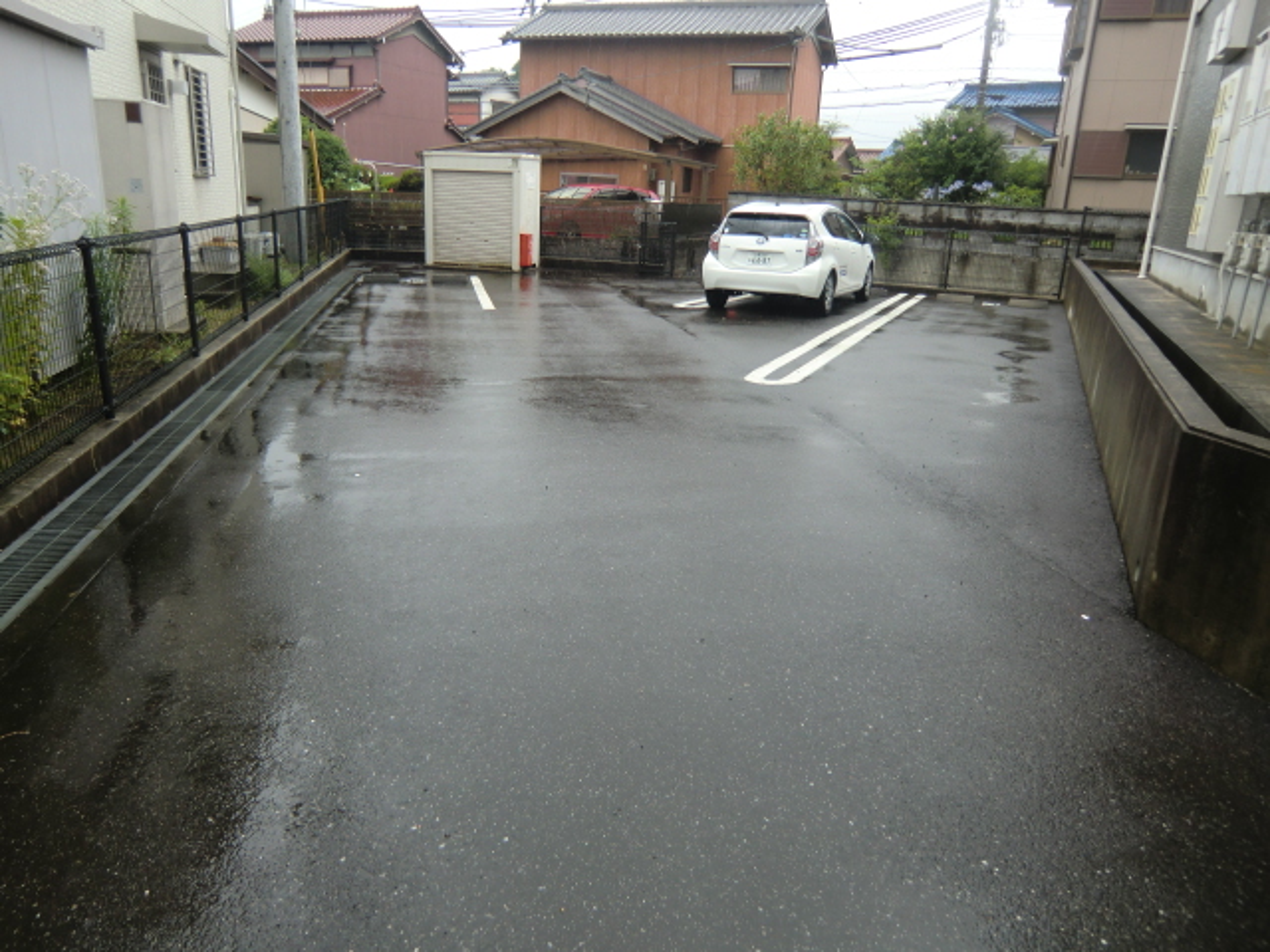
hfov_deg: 71.6
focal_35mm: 24
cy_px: 476
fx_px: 881
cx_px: 635
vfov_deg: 56.8
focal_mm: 4.3
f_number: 3.2
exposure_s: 1/160
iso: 64
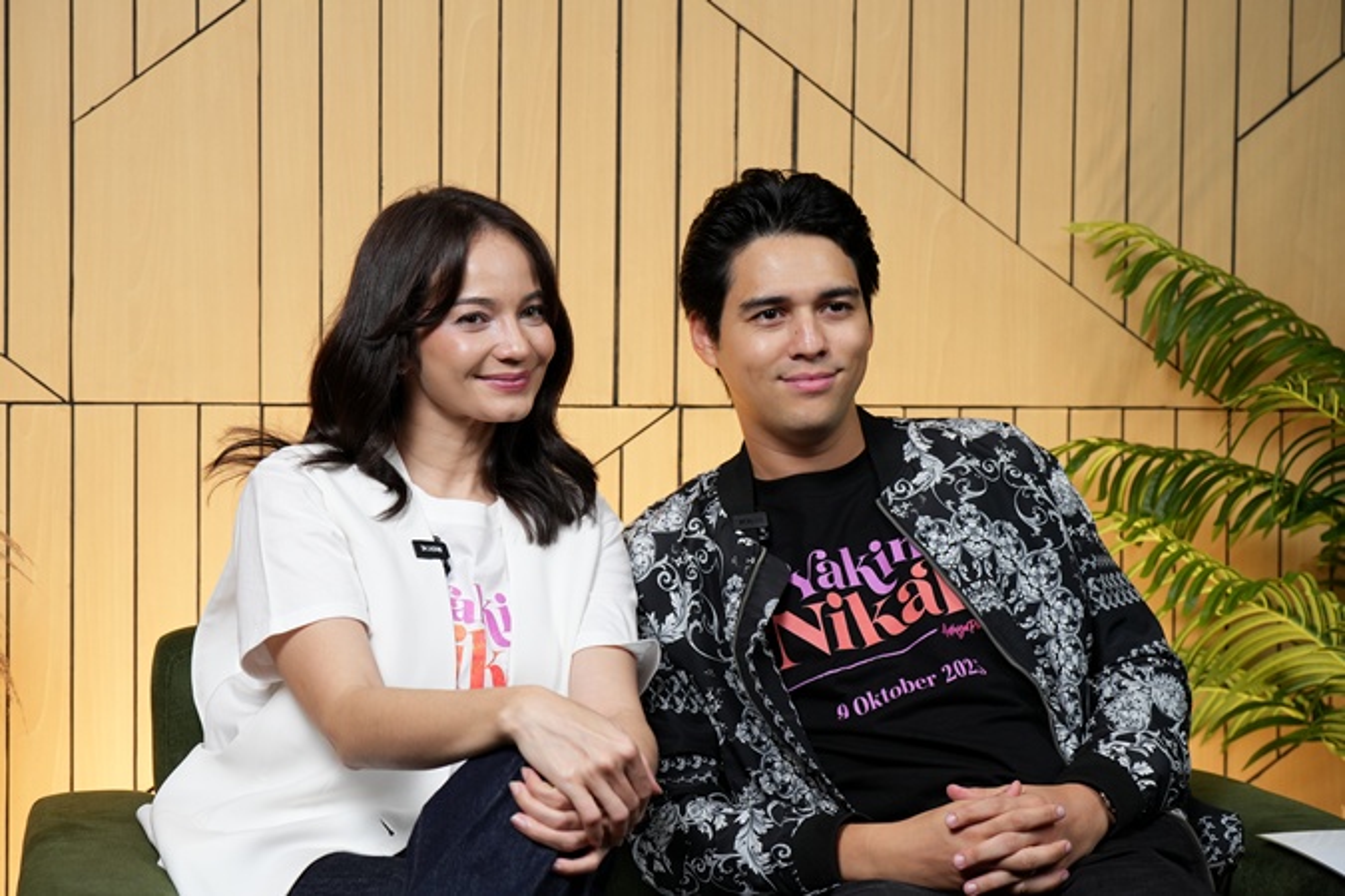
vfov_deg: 19.5
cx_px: 672
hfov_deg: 28.8
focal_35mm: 70
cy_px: 448
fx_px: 2615
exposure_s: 1/50
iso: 800
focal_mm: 70
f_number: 5.6
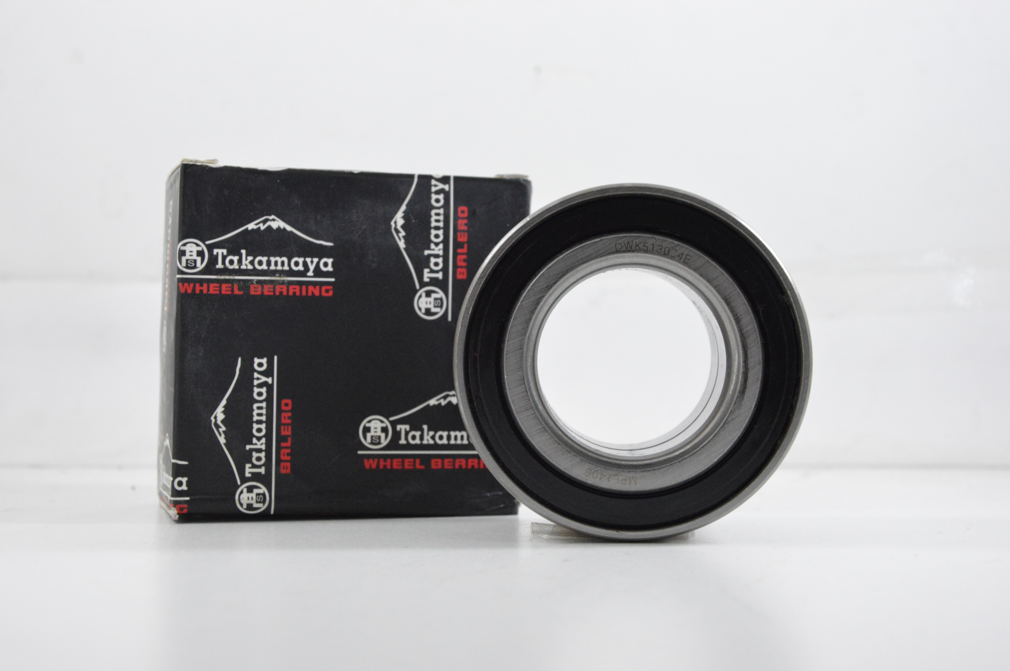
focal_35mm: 75
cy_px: 336
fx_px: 2102
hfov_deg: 27.0
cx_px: 505
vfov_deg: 18.1
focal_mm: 50
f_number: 7.1
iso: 3200
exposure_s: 1/100
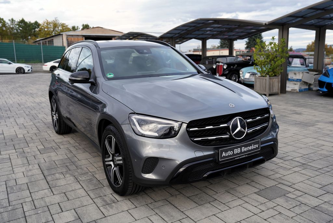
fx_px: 297
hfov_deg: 58.6
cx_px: 166
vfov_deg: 41.3
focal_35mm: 32
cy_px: 112
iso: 100
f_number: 4
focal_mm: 32
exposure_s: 1/60
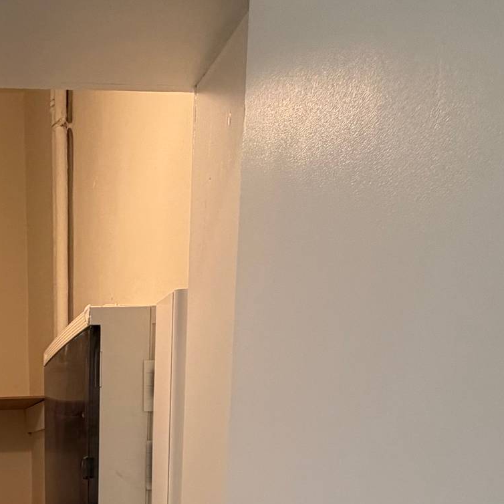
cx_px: -3
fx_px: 692
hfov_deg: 36.0
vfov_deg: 32.0
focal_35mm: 42
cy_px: 630
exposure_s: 1/100
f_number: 2.2
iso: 250
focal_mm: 2.22
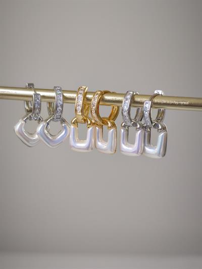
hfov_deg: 31.5
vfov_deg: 41.2
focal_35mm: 46
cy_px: 134
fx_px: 358
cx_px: 101
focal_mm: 6.57
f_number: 1.6
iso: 100
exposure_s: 1/100
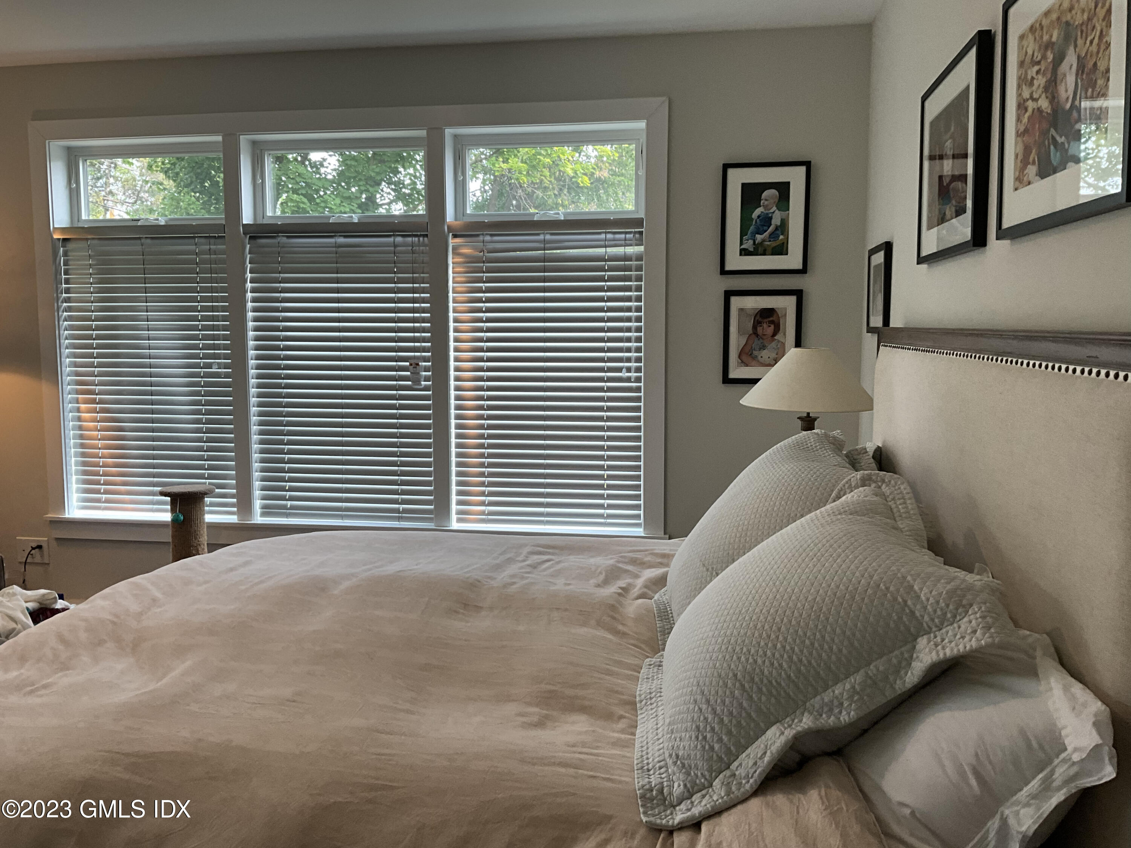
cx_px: 566
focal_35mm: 29
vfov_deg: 48.2
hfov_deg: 61.7
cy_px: 424
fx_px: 948
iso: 64
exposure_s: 1/120
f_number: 1.8
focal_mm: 3
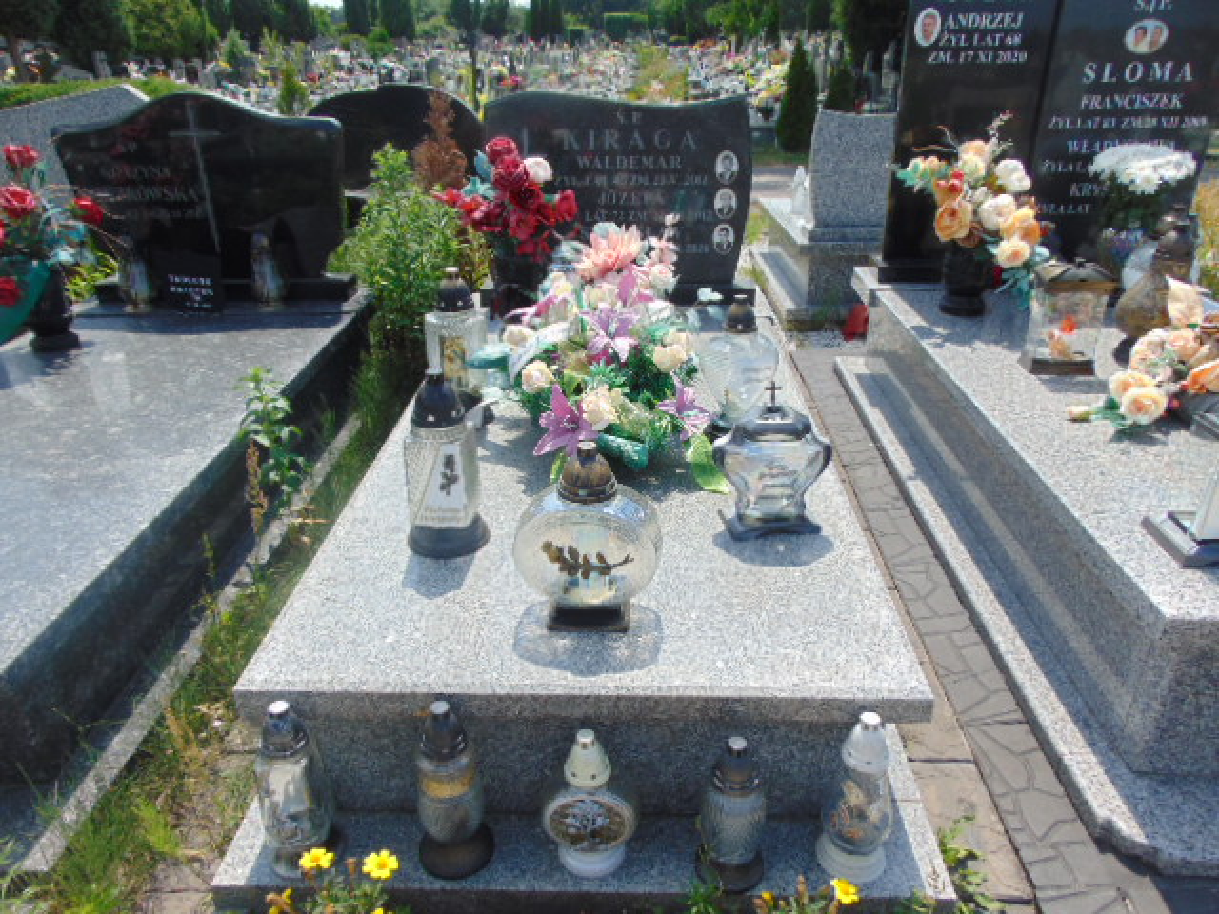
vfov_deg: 54.9
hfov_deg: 69.4
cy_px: 457
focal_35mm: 25
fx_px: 880
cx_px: 610
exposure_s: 1/200
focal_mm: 4.5
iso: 80
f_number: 7.7
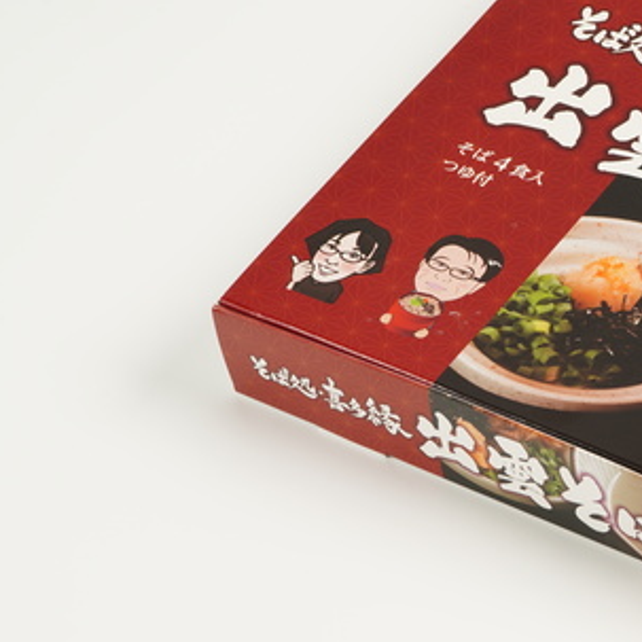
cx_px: 782
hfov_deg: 10.4
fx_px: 3483
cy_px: 239
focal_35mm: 166
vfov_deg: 10.5
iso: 160
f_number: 16
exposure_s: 1/160
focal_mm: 79
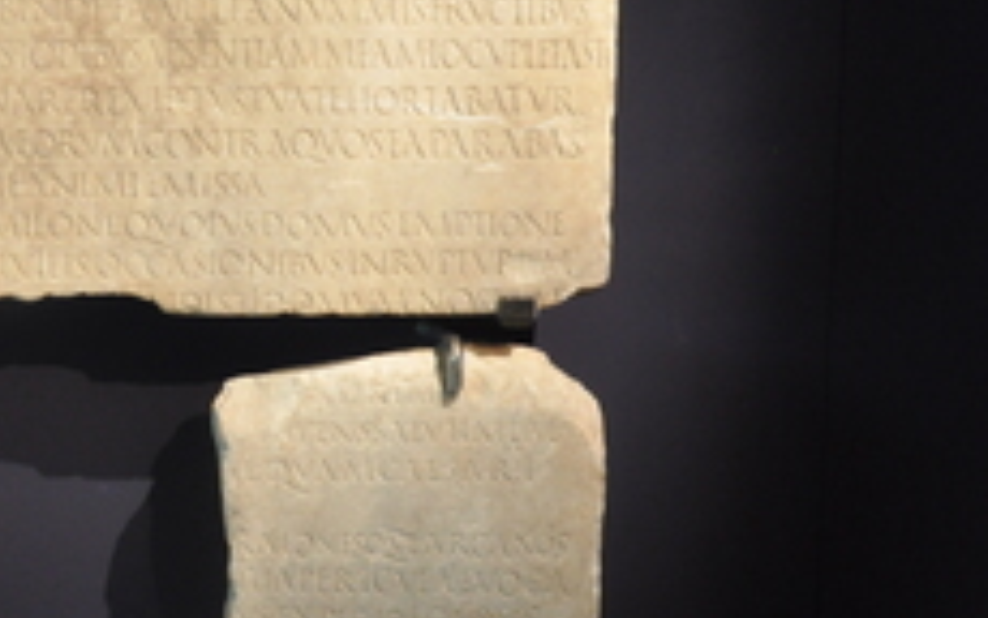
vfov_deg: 16.5
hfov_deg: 25.4
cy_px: 245
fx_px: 2128
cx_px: 107
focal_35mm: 79
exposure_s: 1/6
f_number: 4
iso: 1250
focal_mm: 27
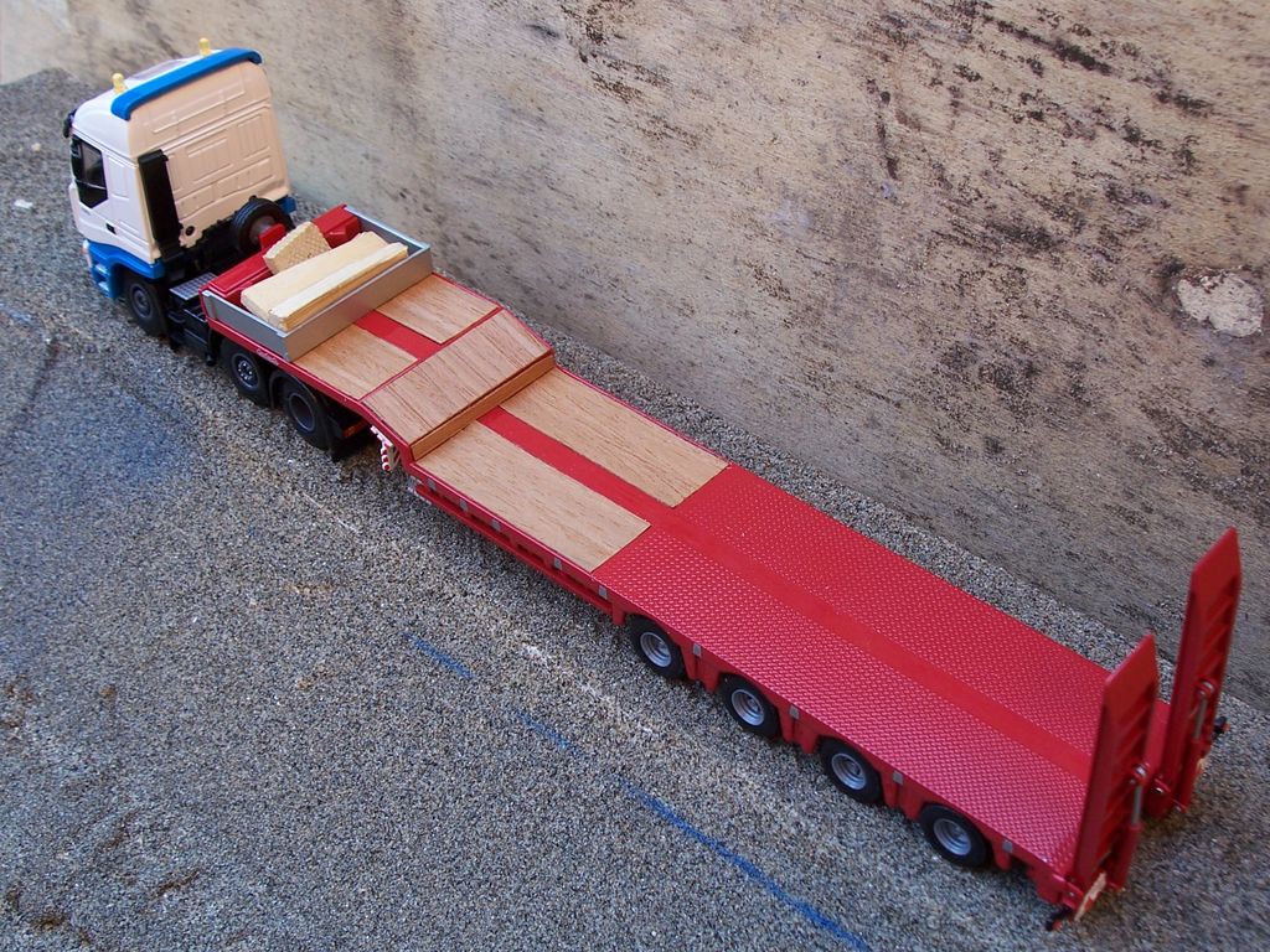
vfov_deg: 29.1
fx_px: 1834
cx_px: 635
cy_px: 476
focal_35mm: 50
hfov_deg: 38.2
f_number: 3.4
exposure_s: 1/90
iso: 80
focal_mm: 8.6
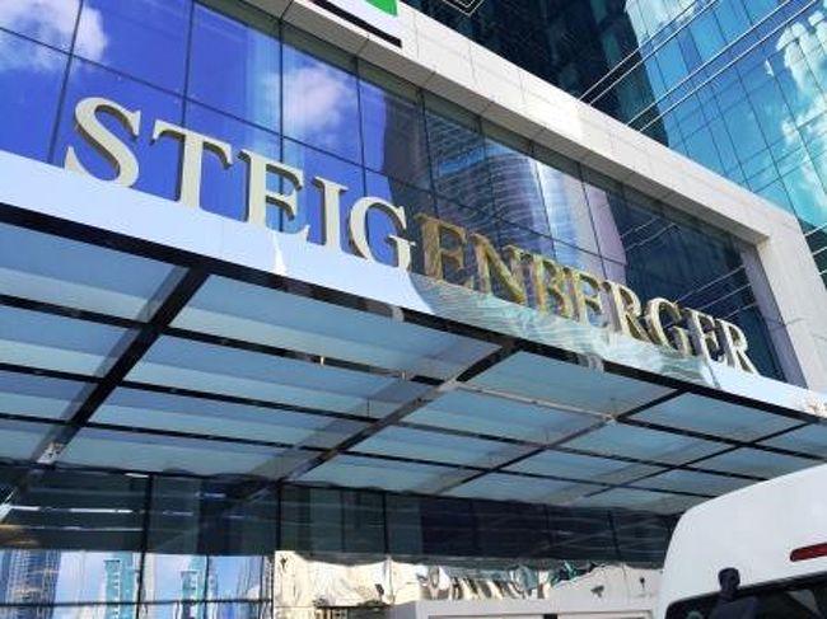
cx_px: 414
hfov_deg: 61.7
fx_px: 693
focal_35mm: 29
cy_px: 310
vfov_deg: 48.2
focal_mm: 4.15
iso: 32
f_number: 2.2
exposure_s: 1/513
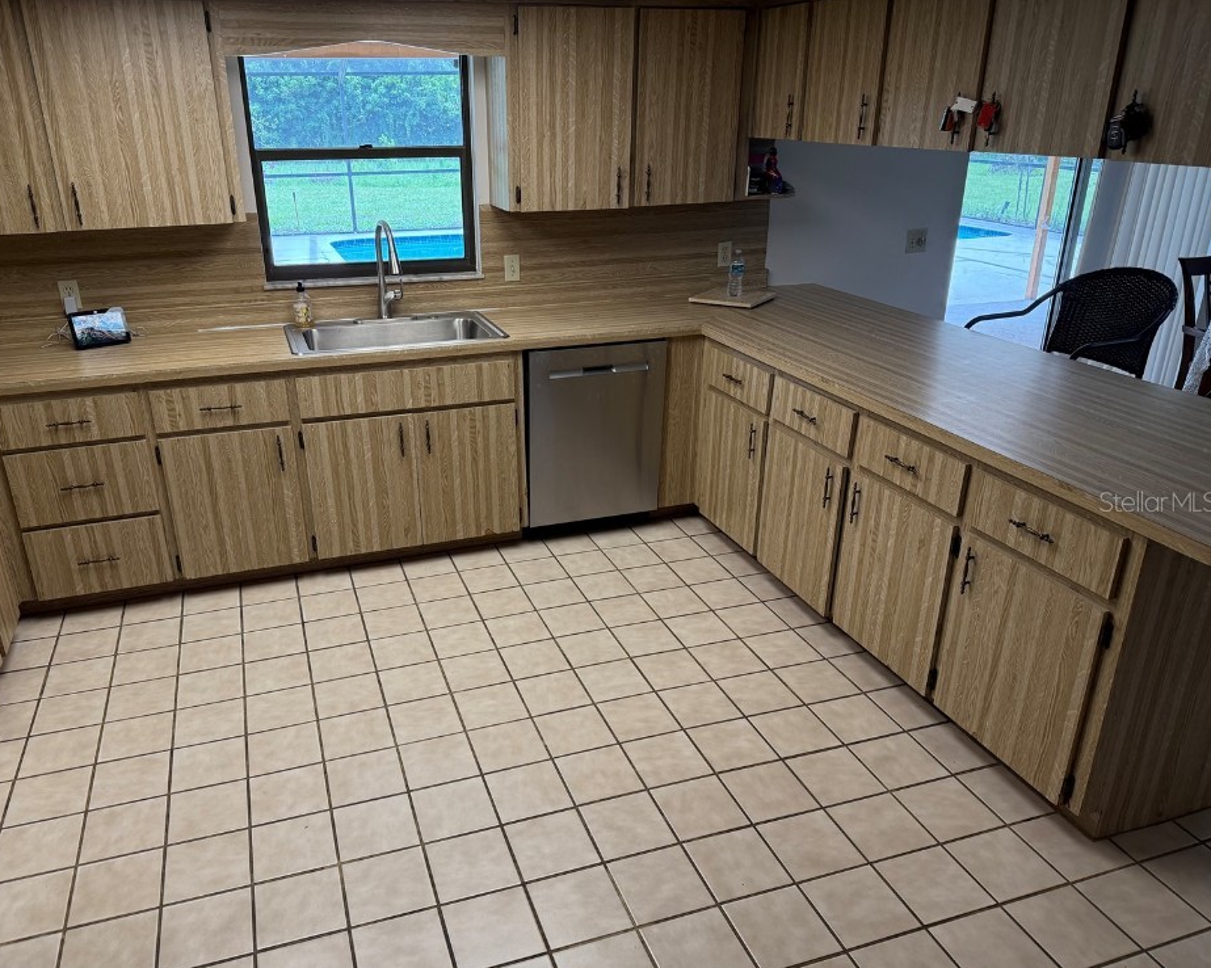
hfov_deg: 65.9
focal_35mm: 26
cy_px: 501
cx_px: 551
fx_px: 932
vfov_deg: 54.9
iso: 160
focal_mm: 6.76
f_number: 1.78
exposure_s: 1/228
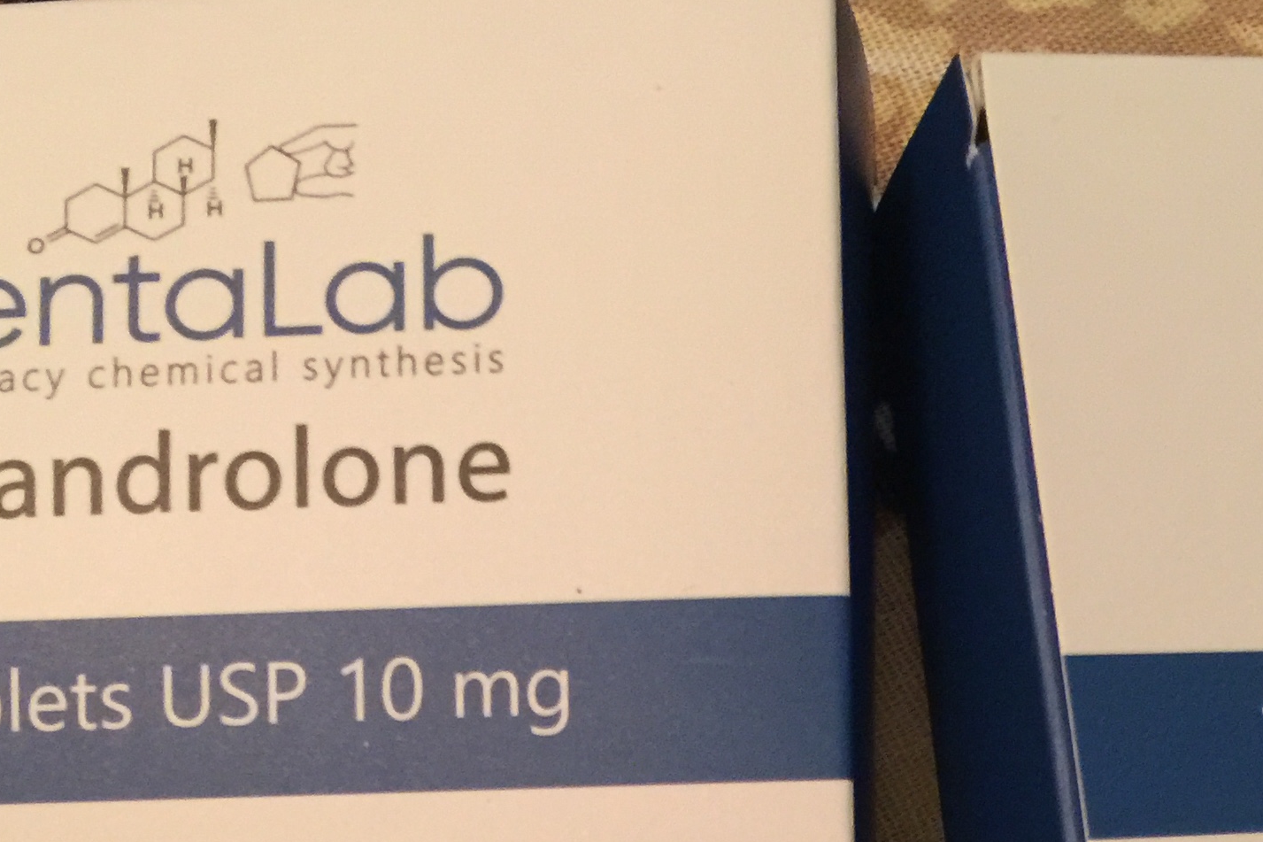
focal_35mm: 69
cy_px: 967
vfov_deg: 18.8
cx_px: 674
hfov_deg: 29.2
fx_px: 2420
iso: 160
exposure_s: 1/8
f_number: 2.2
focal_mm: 4.15
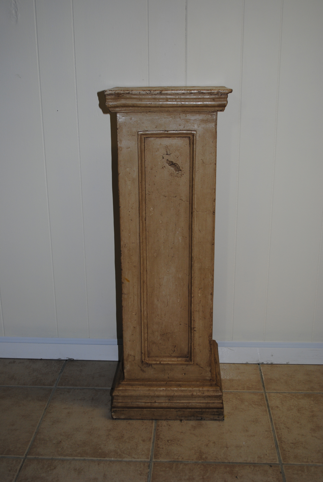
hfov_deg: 34.3
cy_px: 241
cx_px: 162
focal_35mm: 39
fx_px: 523
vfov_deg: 49.5
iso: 200
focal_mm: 26
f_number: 4.2
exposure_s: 1/60
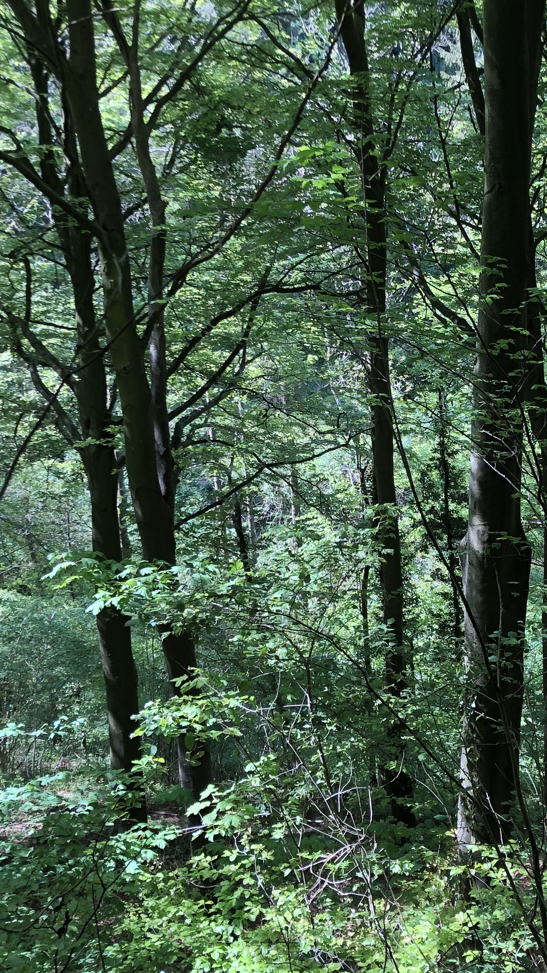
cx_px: 482
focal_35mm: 52
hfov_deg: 22.5
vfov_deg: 39.8
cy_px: 436
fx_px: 1341
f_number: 1.8
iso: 25
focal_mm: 4
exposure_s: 1/120
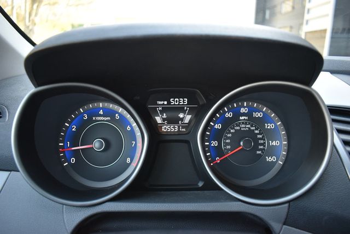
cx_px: 175
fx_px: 263
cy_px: 117
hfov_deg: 67.4
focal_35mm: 27
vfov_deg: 48.0
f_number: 3.5
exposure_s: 1/125
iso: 800
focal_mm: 18
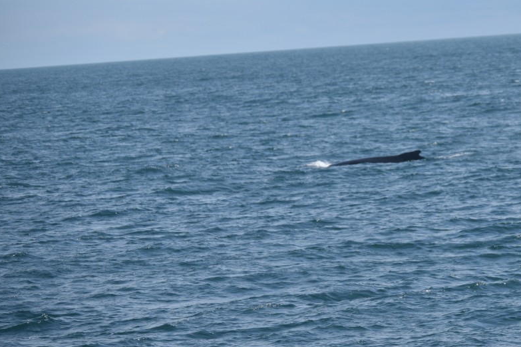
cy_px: 148
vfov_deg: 5.1
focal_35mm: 269
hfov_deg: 7.7
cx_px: 357
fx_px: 3893
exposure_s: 1/1600
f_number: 5.6
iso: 200
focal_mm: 130
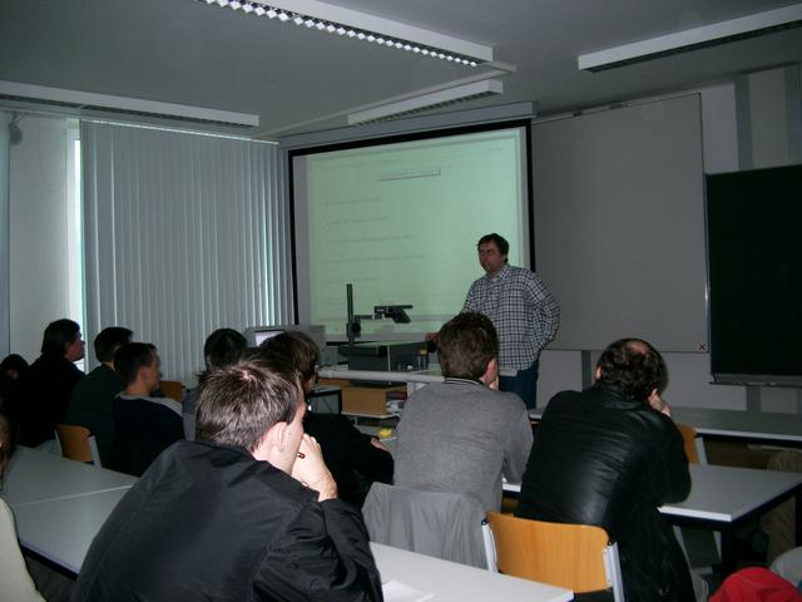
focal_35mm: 37
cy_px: 301
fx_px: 857
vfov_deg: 38.7
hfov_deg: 50.1
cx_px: 401
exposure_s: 1/60
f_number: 2.6
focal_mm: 7.6
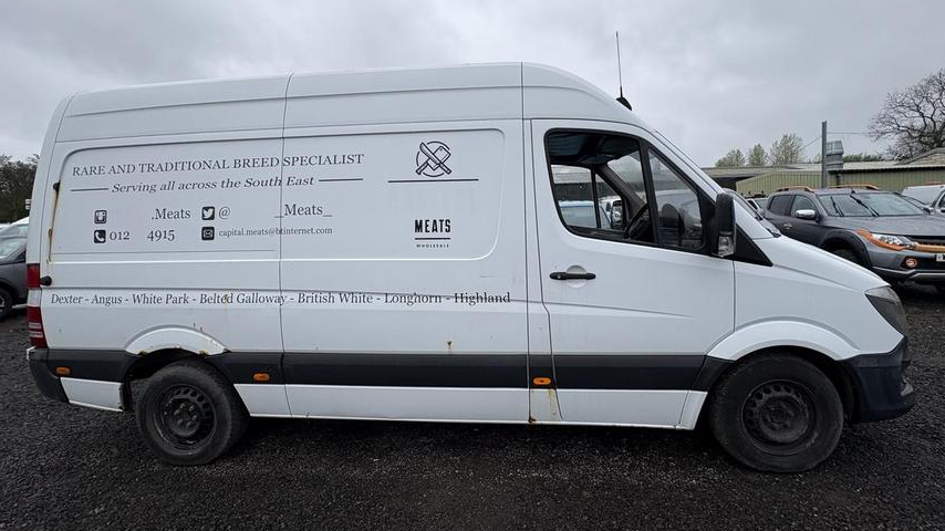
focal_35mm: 16
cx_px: 489
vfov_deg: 66.7
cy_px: 226
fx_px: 401
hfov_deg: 99.3
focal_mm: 2.22
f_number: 2.2
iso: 50
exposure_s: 1/741
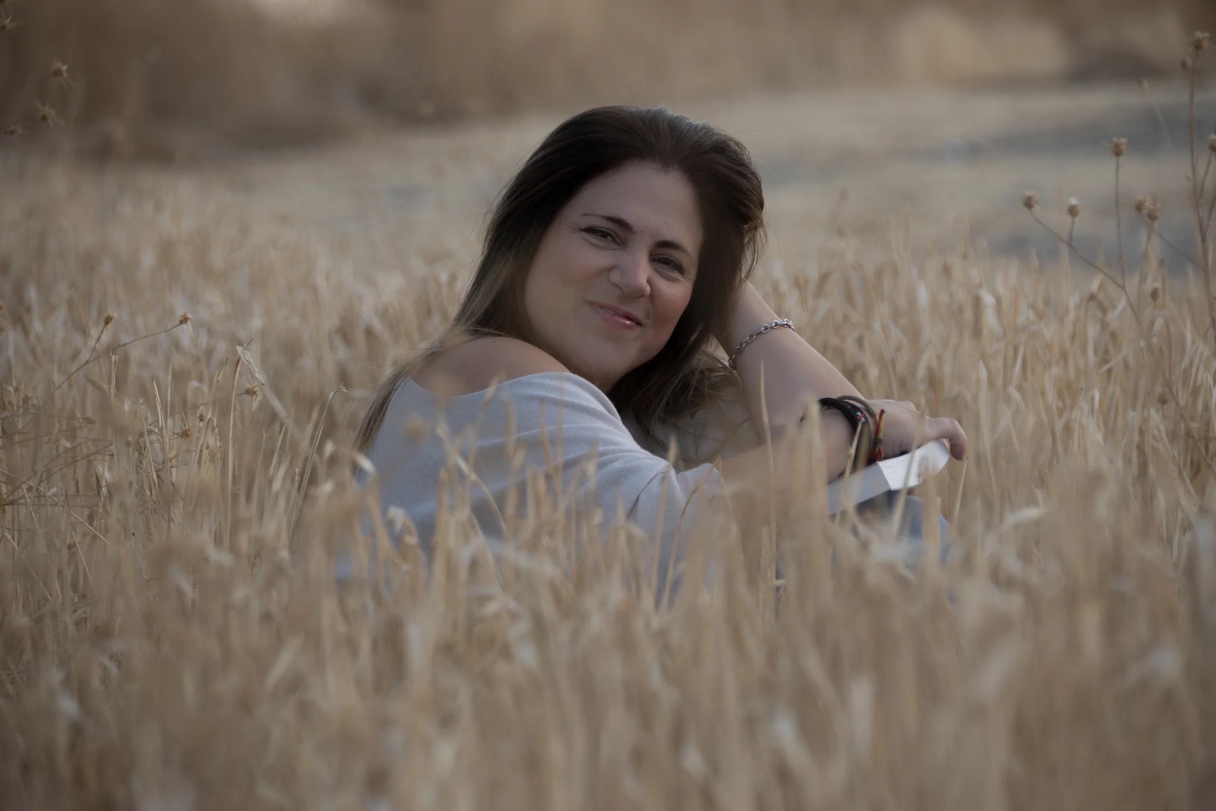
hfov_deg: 7.9
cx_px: 608
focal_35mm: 262
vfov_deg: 5.2
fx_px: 8850
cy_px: 406
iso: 125
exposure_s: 1/100
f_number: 5.6
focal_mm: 175
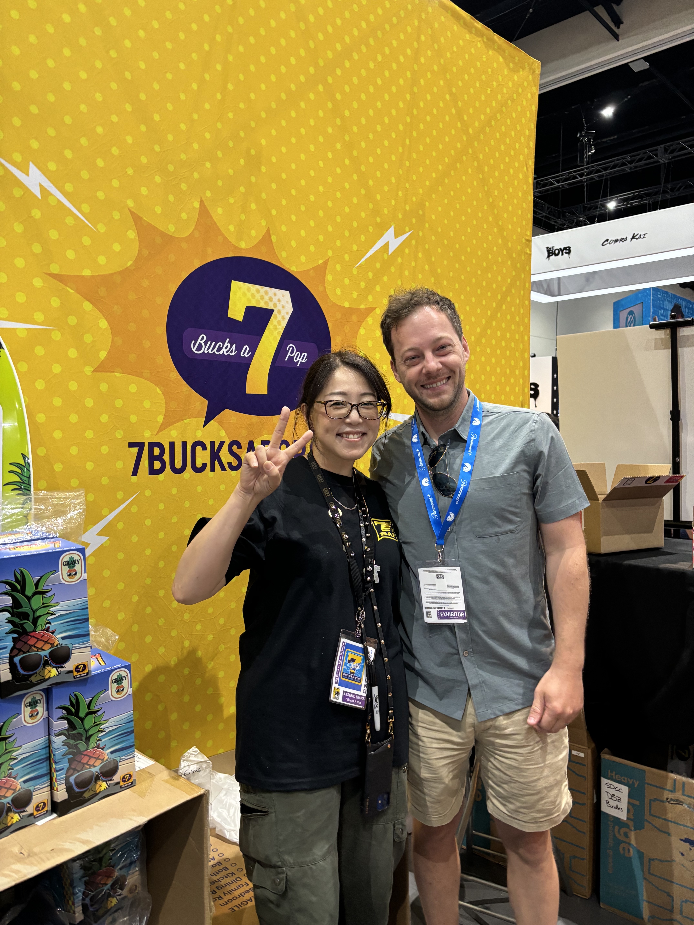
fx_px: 695
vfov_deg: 67.3
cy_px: 462
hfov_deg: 53.1
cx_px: 347
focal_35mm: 26
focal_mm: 5.96
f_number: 1.6
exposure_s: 1/60
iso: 250
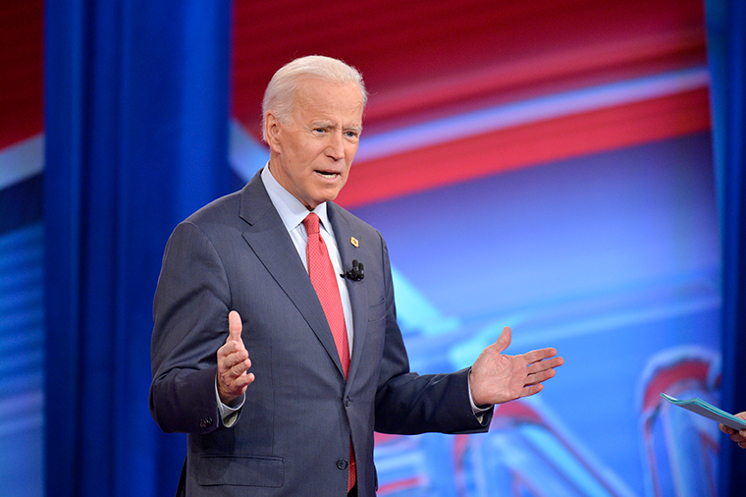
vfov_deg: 3.4
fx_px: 8285
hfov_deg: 5.2
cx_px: 373
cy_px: 248
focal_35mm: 400
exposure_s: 1/200
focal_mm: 400
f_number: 4
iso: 2500
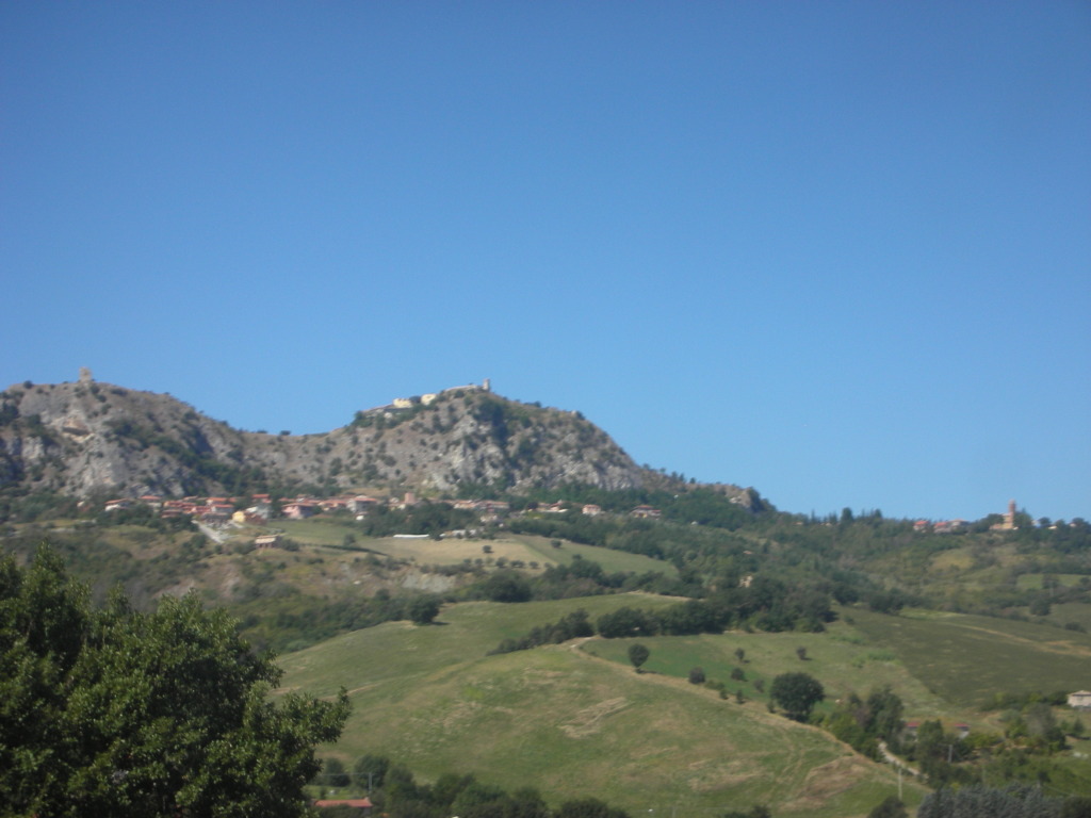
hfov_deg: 22.8
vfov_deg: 17.2
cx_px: 546
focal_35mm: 86
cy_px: 409
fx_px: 2710
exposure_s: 1/250
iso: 50
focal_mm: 14.3
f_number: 4.8
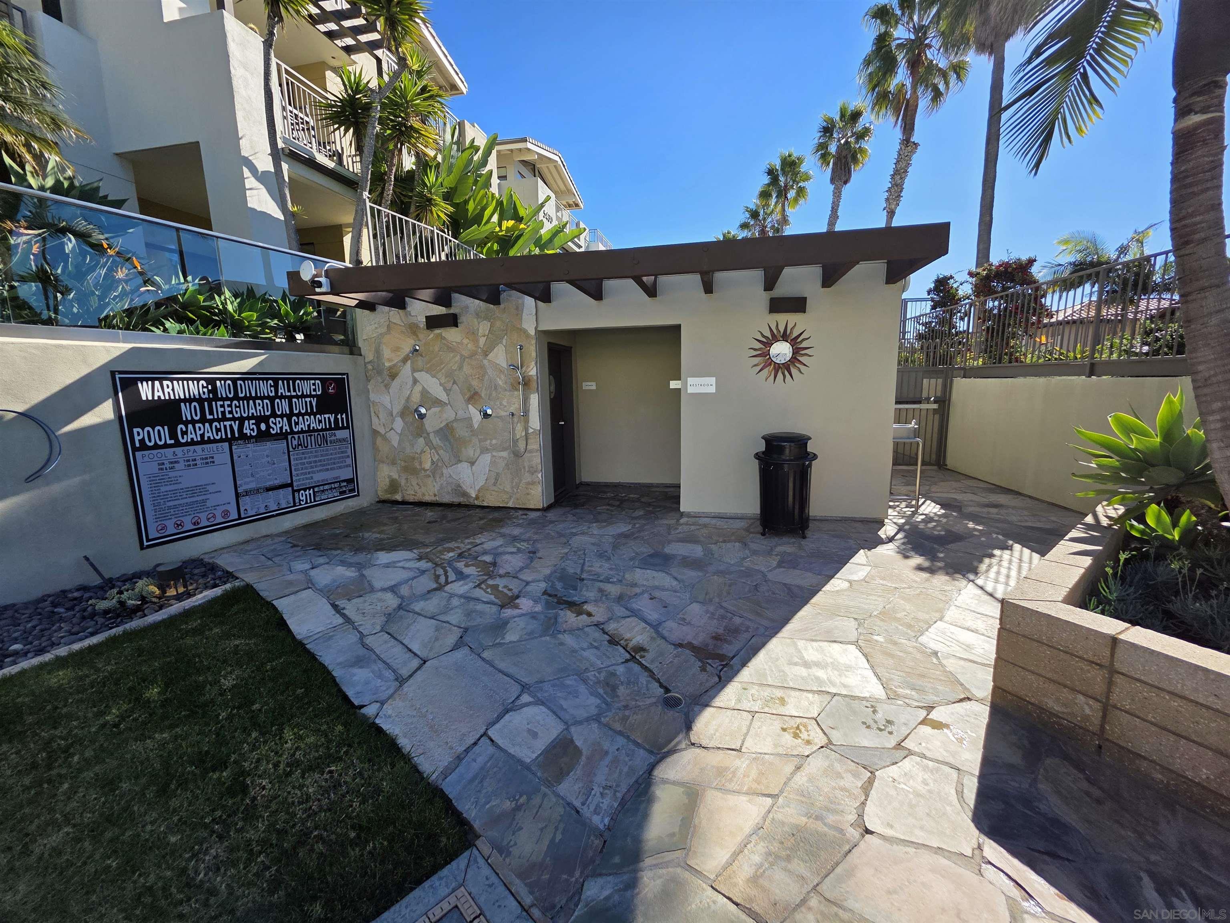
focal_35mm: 13
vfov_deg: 89.9
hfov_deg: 106.2
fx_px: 462
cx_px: 615
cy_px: 462
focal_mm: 2.2
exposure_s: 1/1785
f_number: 1.9
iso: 40
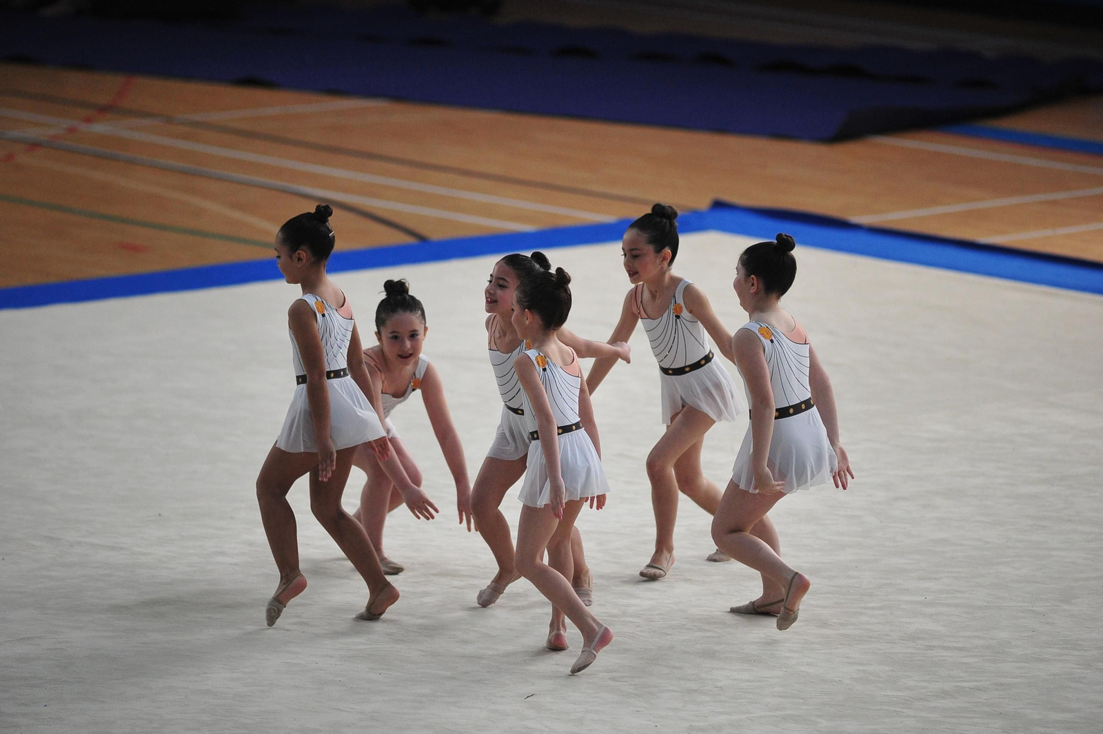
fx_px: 9187
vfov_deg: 4.6
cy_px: 367
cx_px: 552
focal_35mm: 300
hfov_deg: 6.9
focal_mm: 300
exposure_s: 1/2000
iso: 3200
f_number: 2.8
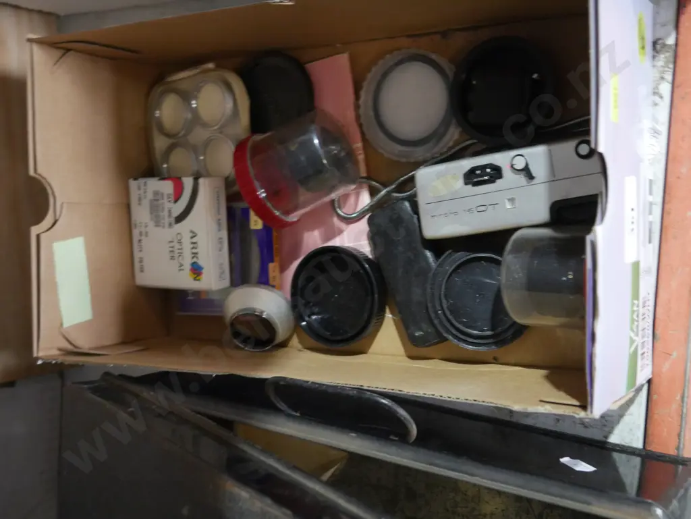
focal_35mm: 42
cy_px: 260
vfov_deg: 34.4
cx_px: 346
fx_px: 839
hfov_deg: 44.8
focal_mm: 21
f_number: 4.6
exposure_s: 1/50
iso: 3200
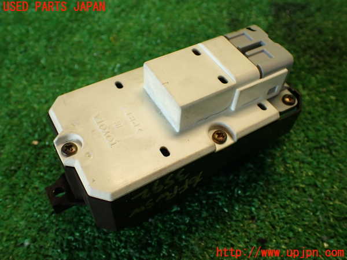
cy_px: 130
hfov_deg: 56.8
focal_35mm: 32
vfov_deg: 44.2
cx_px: 174
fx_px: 321
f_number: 2.4
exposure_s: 1/50
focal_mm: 5.79
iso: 200
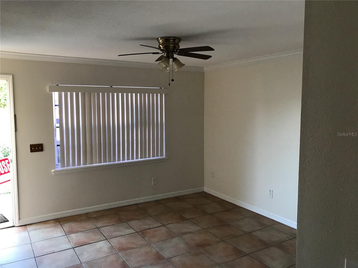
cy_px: 134
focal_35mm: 28
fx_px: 290
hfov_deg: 63.4
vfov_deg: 49.7
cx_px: 179
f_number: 1.8
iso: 32
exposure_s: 1/30
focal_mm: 3.99
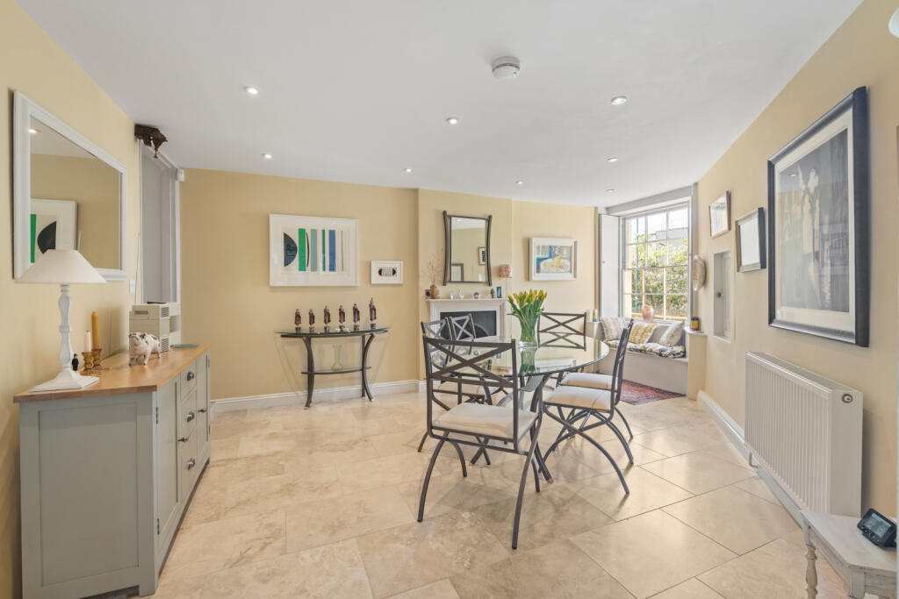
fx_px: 400
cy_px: 300
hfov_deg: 96.7
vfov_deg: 73.8
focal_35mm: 16
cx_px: 450
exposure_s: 2.5
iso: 320
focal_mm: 16
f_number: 9
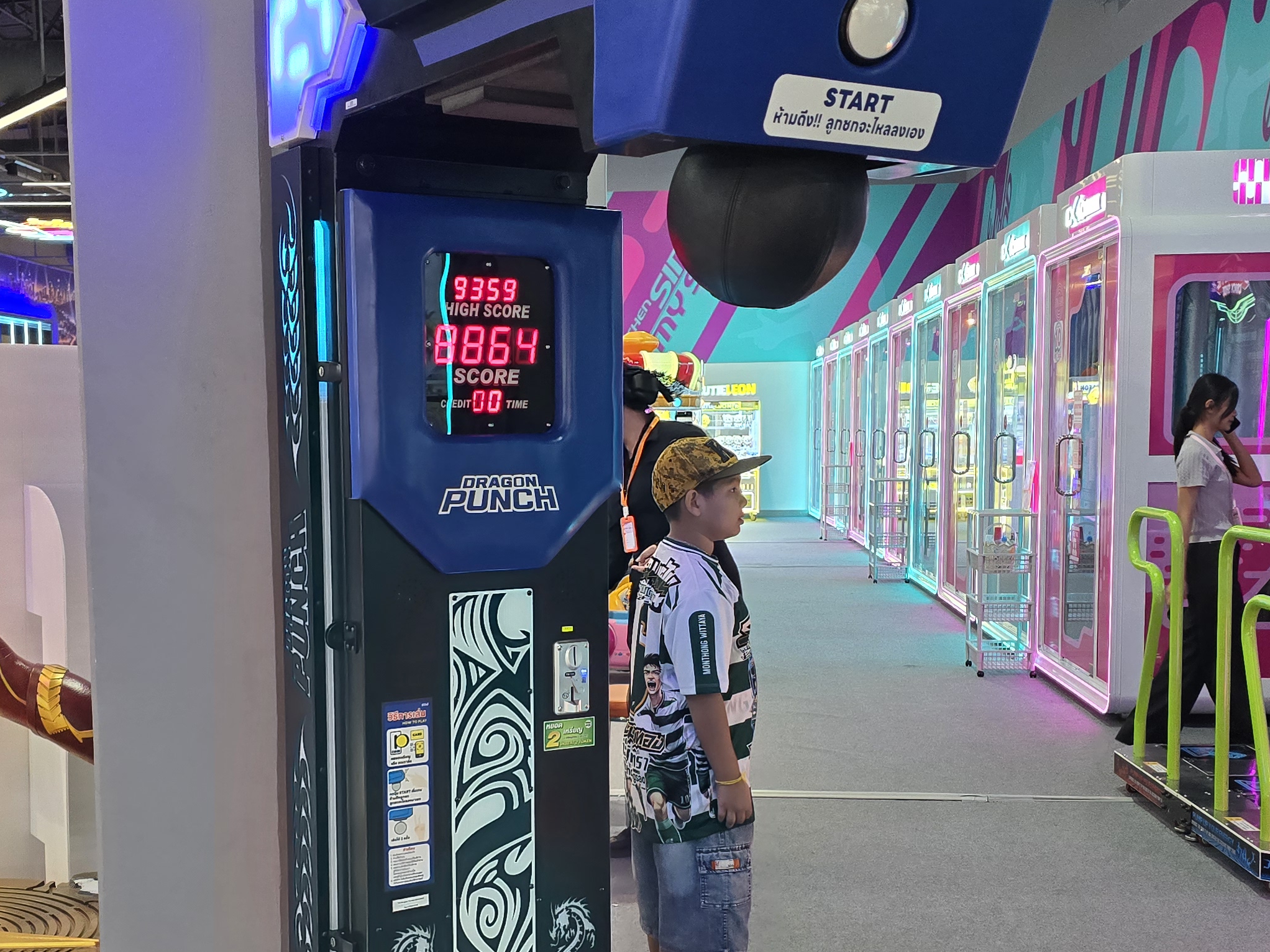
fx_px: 1651
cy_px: 551
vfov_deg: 32.1
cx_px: 565
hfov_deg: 42.0
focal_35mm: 45
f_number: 1.7
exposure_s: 1/100
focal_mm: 6.3
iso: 200
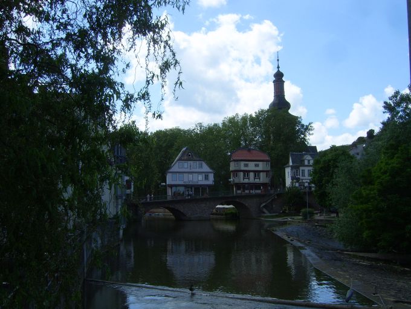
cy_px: 154
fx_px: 451
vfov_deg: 37.7
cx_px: 206
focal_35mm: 38
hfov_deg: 49.0
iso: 50
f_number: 6.4
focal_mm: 7.8
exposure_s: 1/320
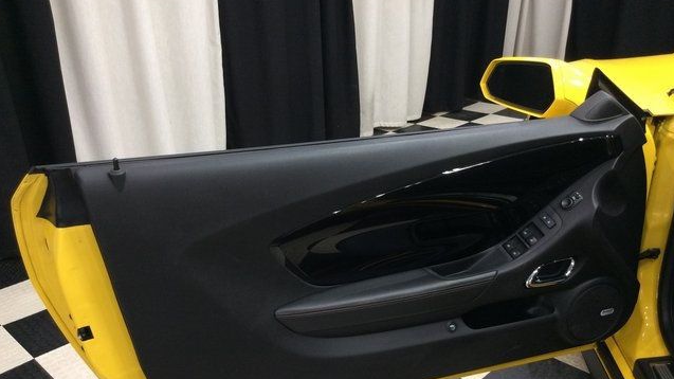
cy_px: 245
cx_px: 338
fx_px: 625
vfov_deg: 33.5
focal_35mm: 35
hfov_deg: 56.6
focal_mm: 3.3
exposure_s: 1/24
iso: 80
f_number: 2.4
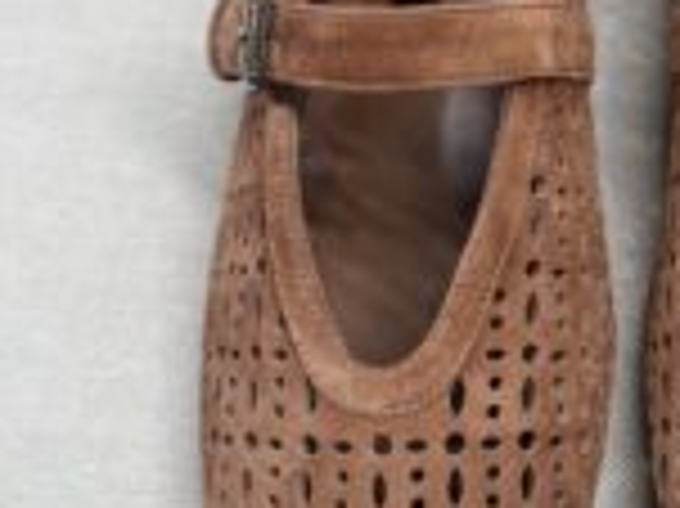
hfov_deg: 26.8
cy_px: 202
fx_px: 1354
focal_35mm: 69
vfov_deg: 21.3
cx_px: 662
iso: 40
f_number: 1.6
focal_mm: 5.1
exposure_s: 1/100
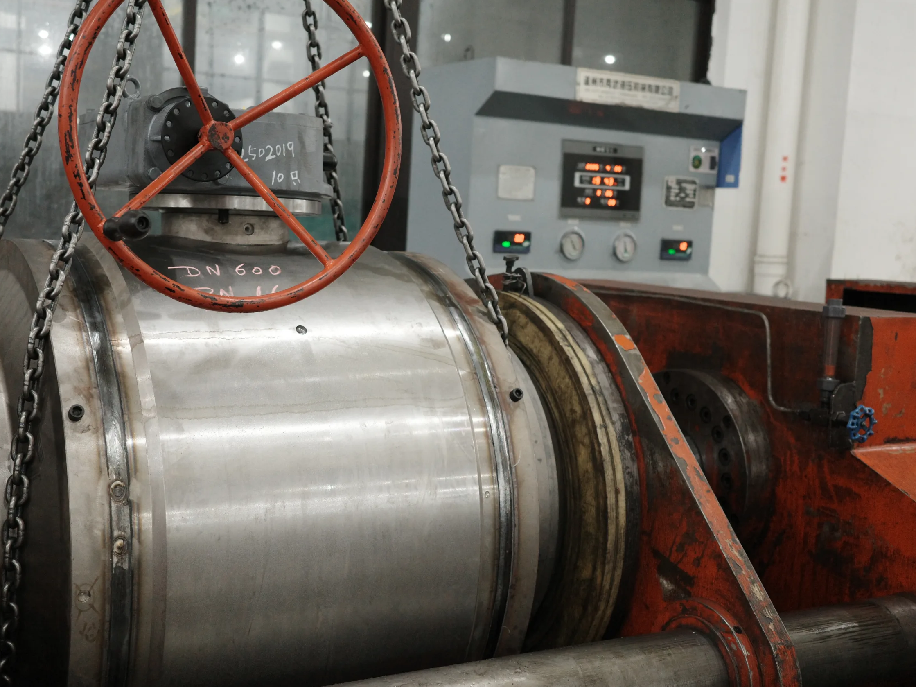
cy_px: 340
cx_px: 409
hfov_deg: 42.9
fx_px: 1164
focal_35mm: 44
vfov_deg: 32.9
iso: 1600
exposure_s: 1/40
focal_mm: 26
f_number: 2.8
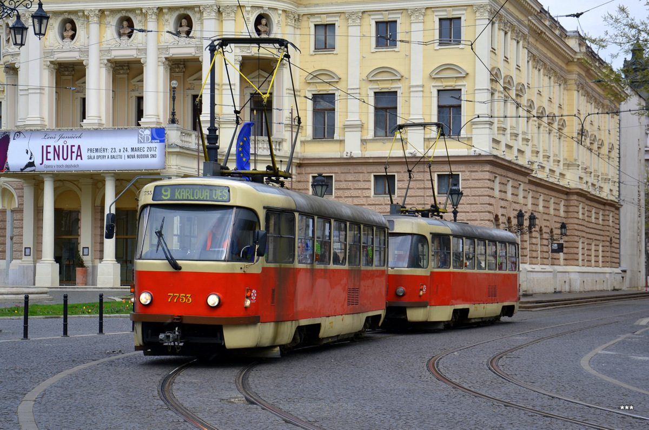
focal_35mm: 72
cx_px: 324
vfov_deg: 18.9
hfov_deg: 28.1
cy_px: 215
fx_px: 1296
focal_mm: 48
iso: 100
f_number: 7.1
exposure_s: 1/200
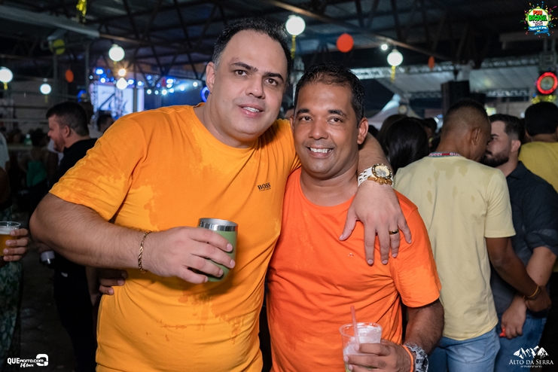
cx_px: 279
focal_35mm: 36
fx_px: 558
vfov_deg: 36.9
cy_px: 186
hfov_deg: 53.1
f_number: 2.8
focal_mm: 24
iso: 2500
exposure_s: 1/400
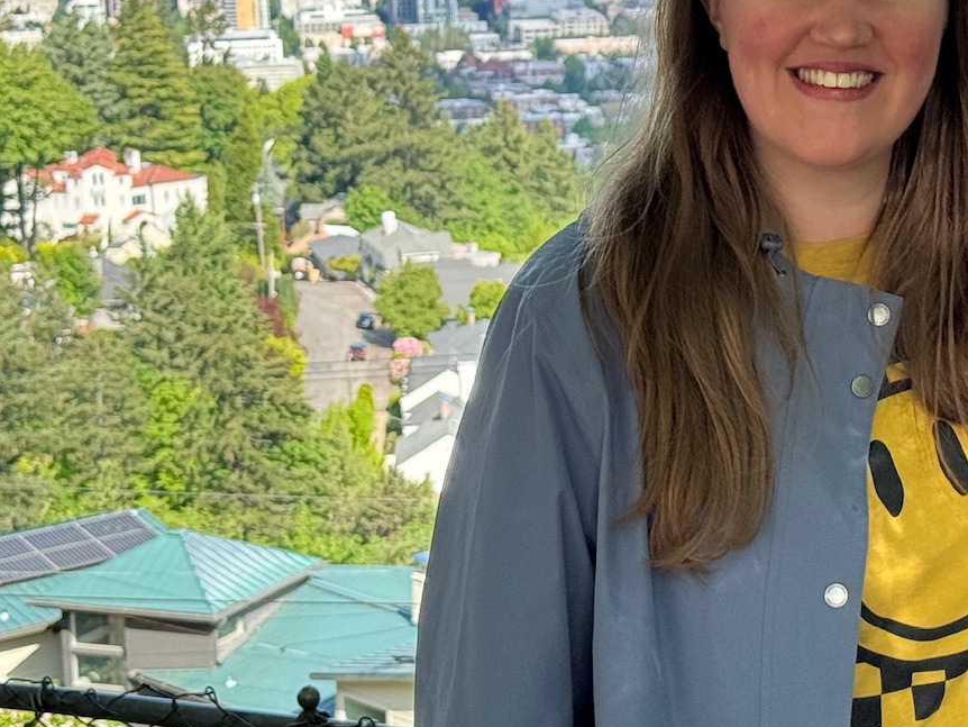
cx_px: 897
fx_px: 3189
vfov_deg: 13.0
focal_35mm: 114
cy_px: 254
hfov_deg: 17.0
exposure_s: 1/1172
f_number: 1.78
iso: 64
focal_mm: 6.76
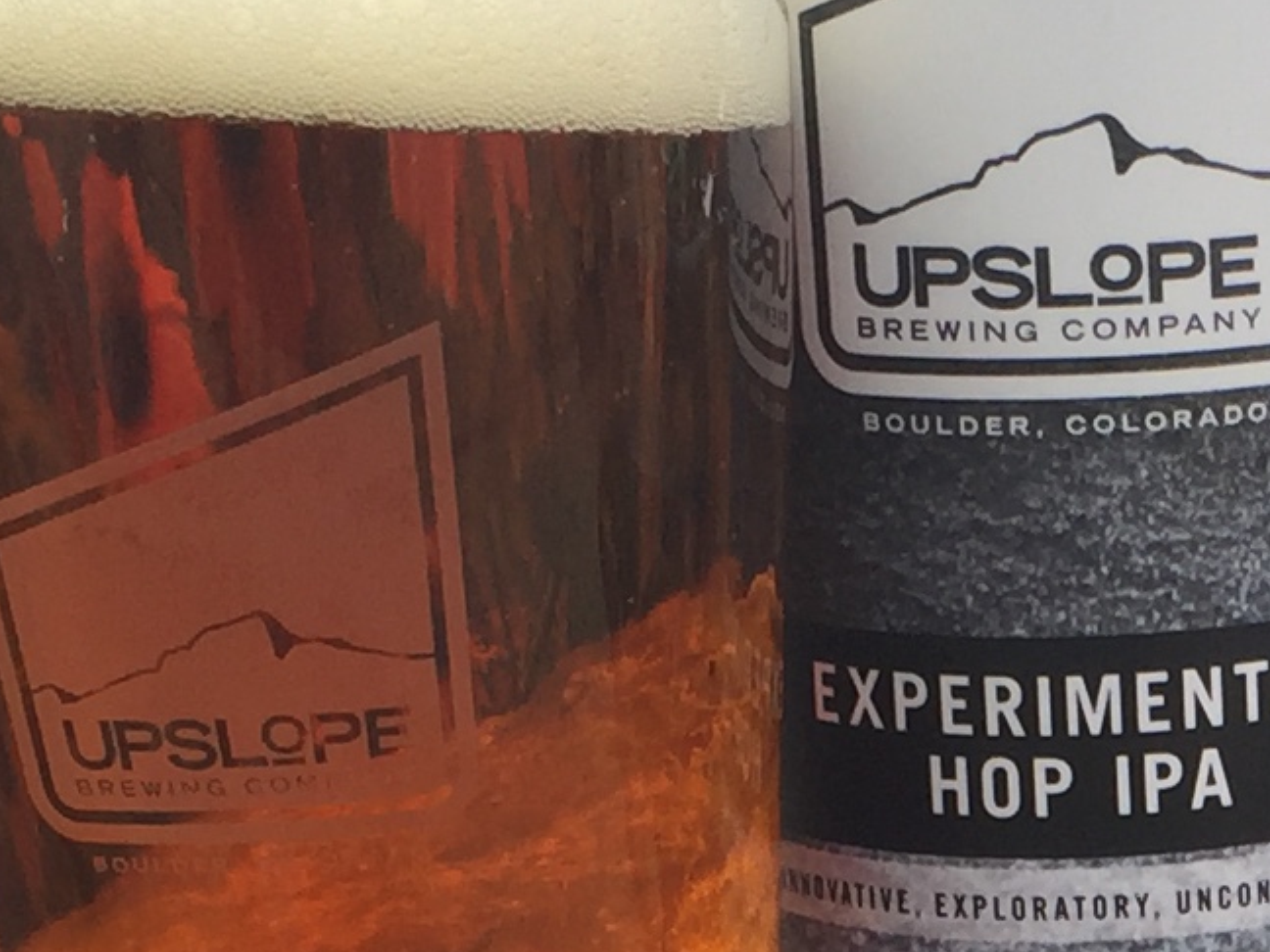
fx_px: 5356
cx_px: 1607
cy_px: 1293
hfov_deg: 13.1
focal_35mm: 146
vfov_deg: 9.9
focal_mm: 4.15
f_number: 2.2
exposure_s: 1/898
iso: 32
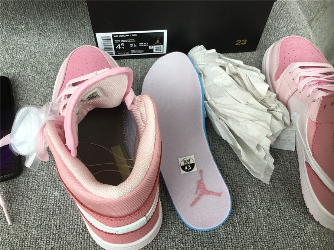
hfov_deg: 58.4
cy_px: 125
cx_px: 167
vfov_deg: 45.4
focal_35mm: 31
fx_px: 299
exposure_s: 1/100
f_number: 2.4
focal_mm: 3.3
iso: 40
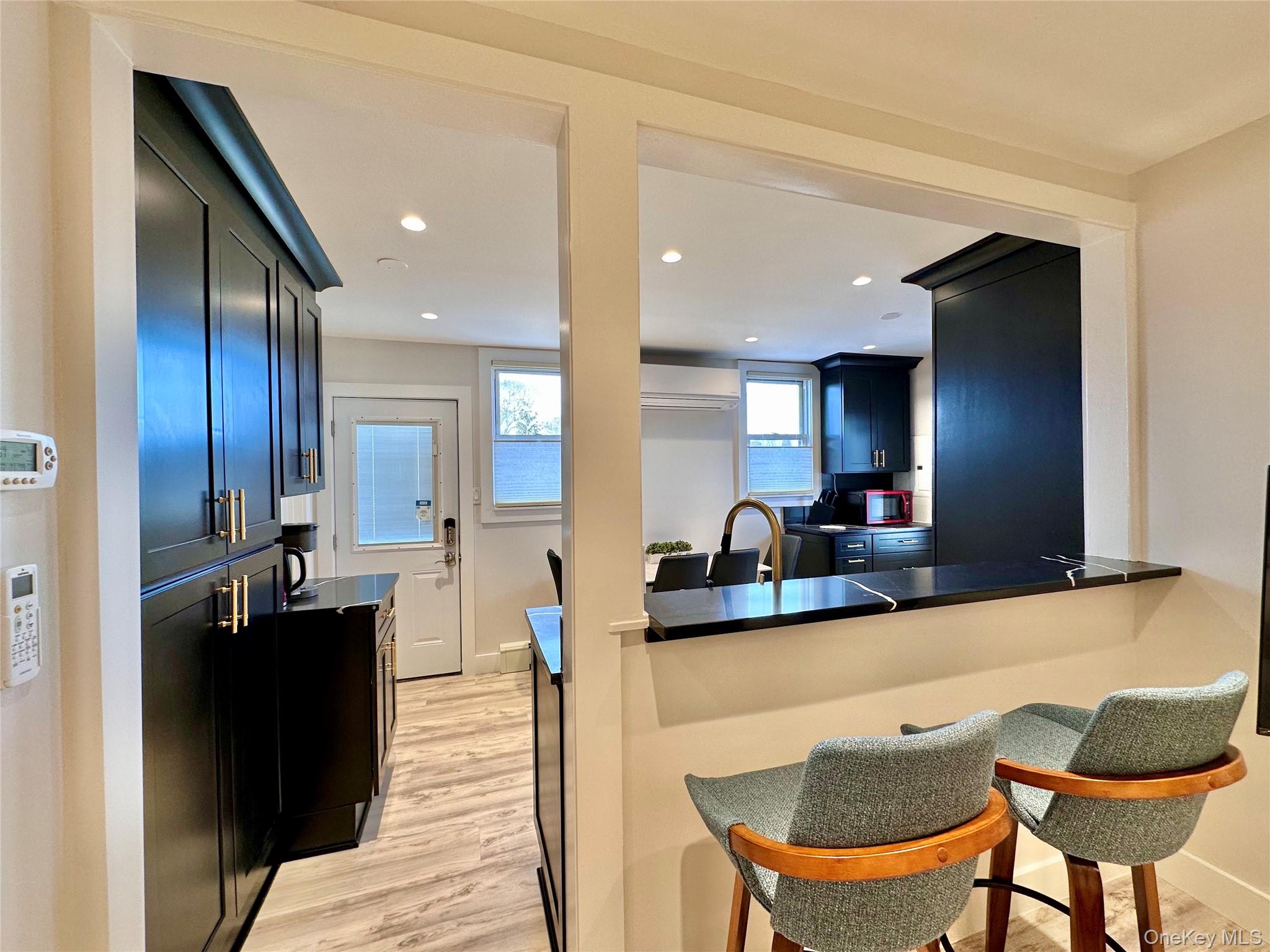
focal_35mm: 14
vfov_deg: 85.7
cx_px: 635
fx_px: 514
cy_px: 476
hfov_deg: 102.1
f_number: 2.2
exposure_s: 1/120
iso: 100
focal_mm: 2.22
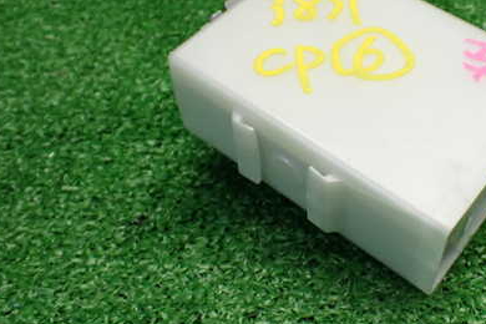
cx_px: 358
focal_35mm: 48
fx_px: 648
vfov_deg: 28.0
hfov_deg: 40.1
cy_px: 120
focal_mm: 5.4
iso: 400
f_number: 2.3
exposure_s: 1/125
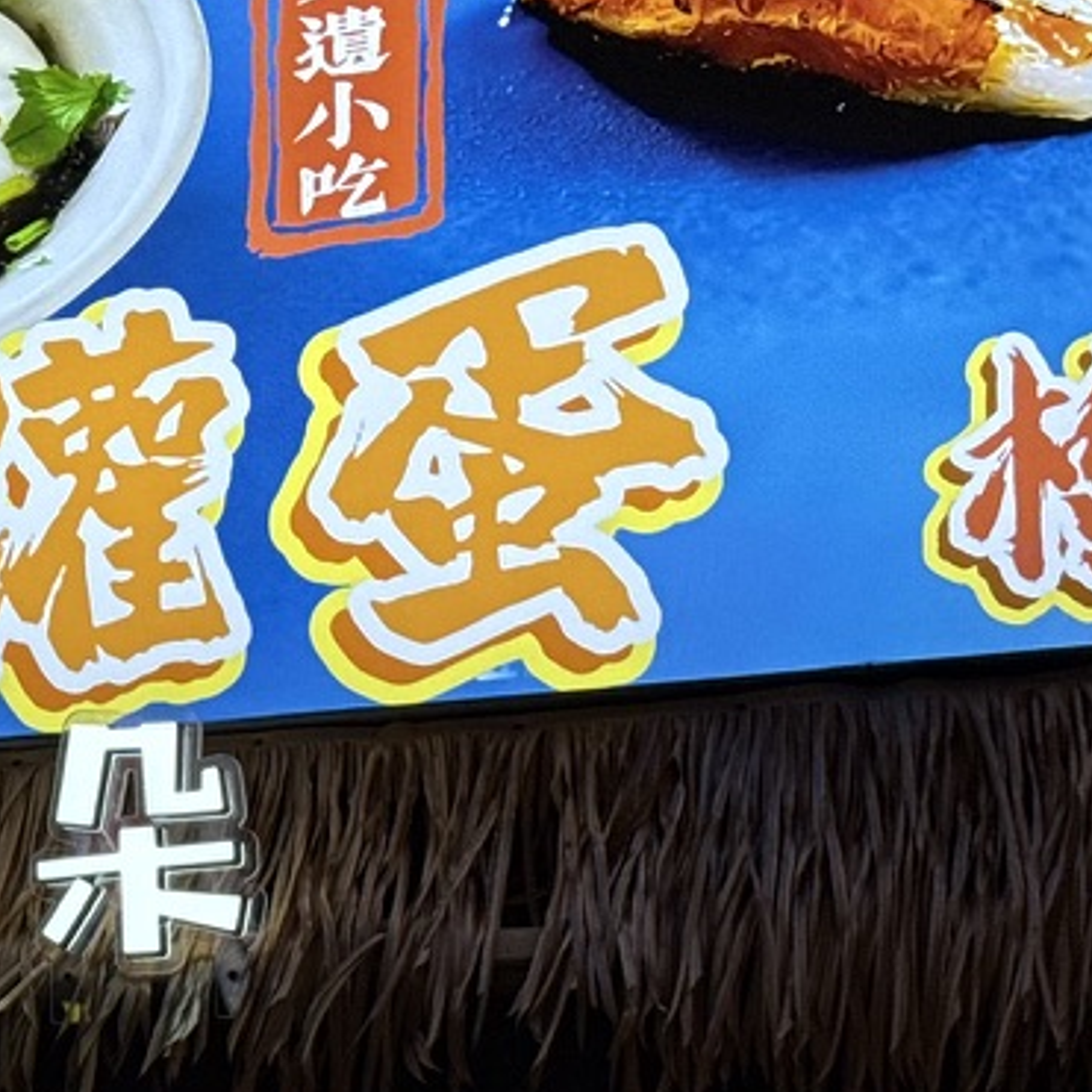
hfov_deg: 14.5
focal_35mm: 117
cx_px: -197
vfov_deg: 14.7
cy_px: 1086
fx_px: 4176
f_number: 1.78
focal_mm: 6.76
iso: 64
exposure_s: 1/1642
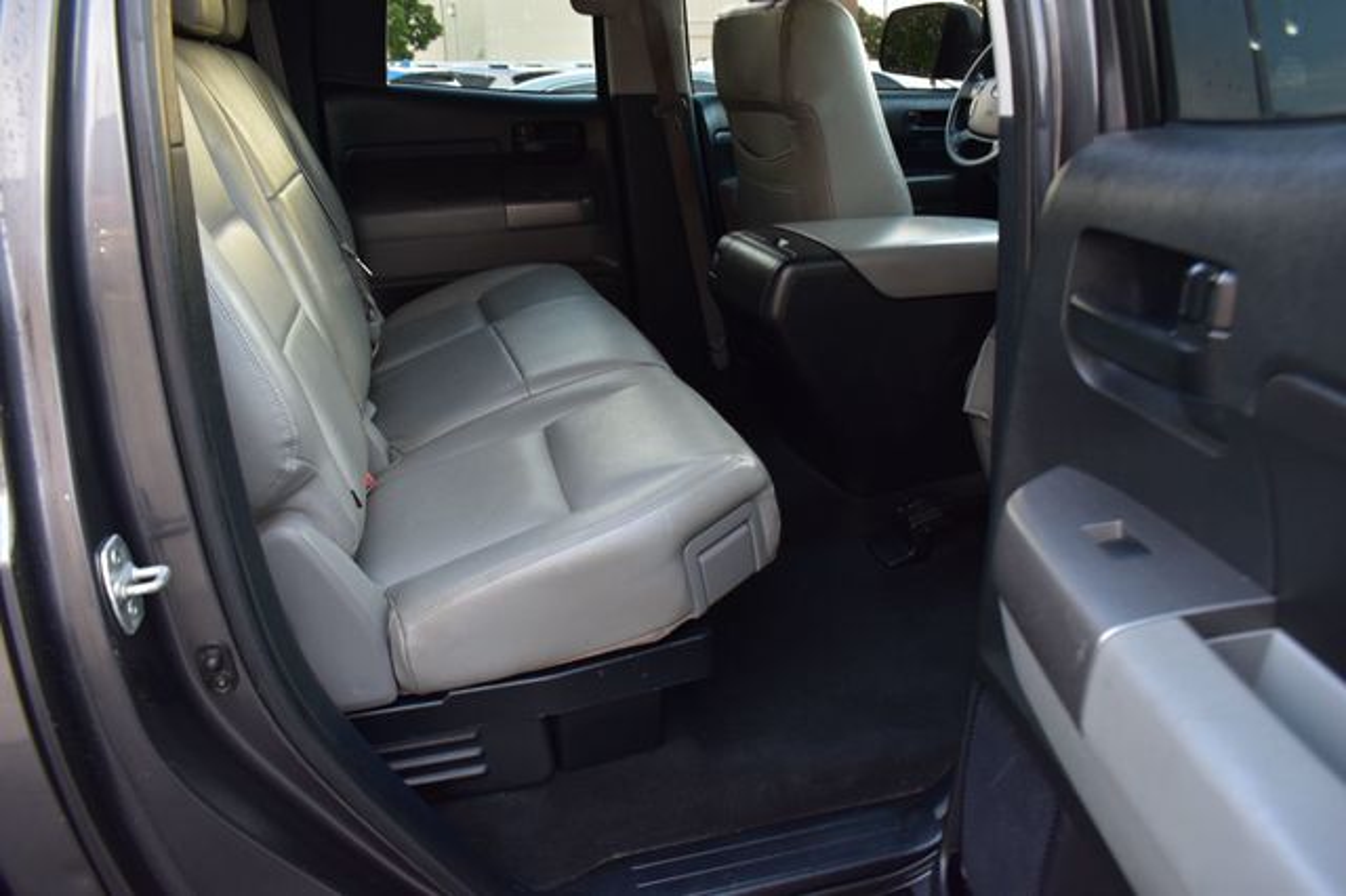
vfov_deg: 47.9
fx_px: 1009
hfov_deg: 67.4
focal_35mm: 27
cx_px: 673
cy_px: 448
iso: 720
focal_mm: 18
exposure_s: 1/15
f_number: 6.3
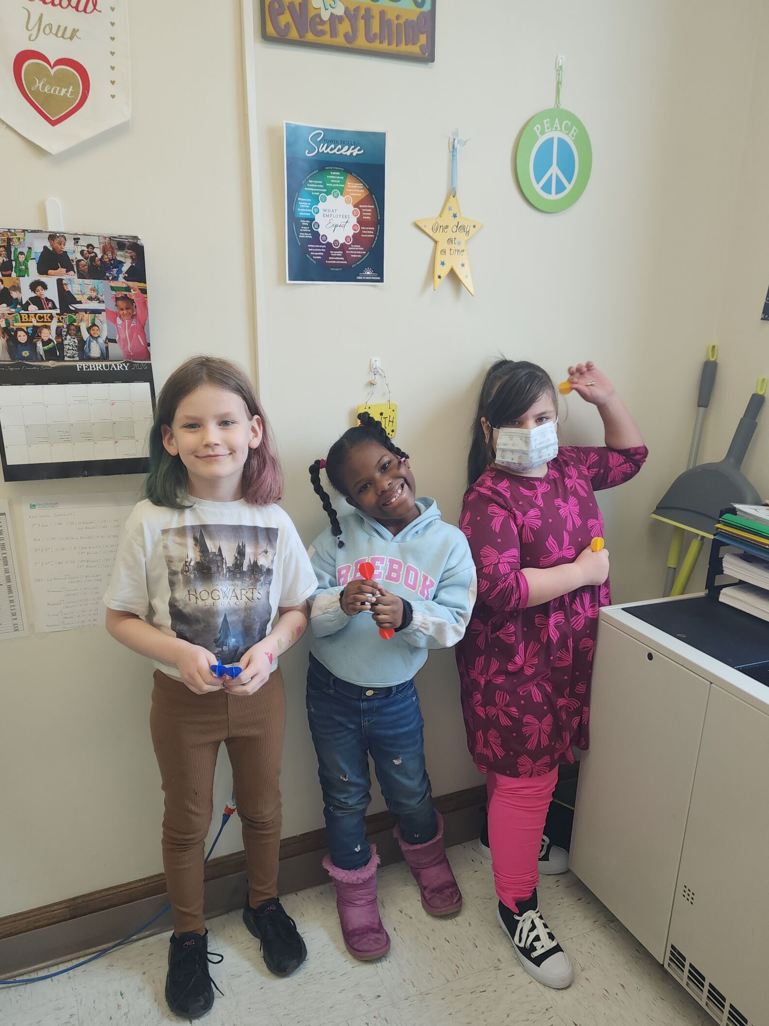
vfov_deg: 63.2
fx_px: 829
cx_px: 401
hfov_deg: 49.7
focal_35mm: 28
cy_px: 580
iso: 50
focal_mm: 6.4
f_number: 1.8
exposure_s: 1/60
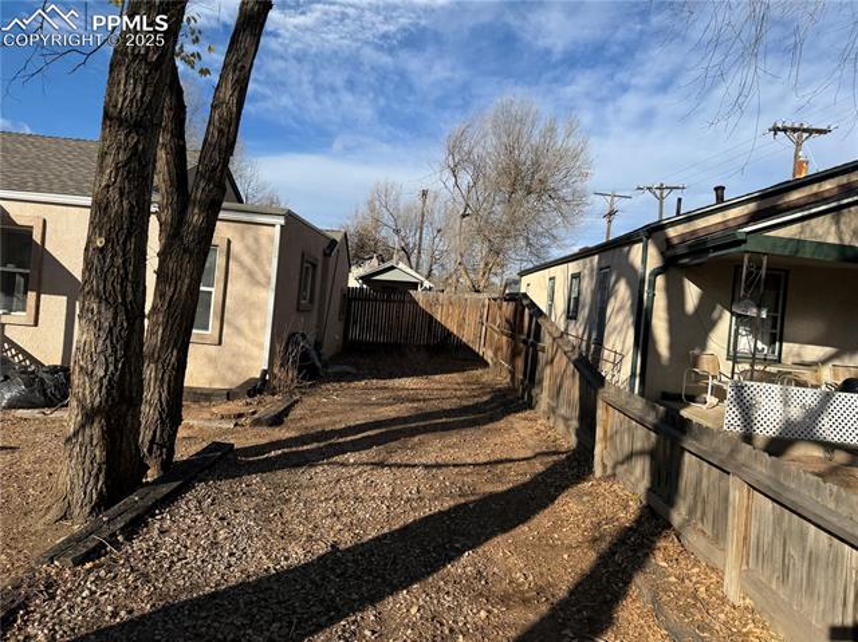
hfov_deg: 71.6
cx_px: 429
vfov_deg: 56.8
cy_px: 321
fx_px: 594
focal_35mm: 24
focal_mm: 6.76
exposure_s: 1/4608
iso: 80
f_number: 1.78
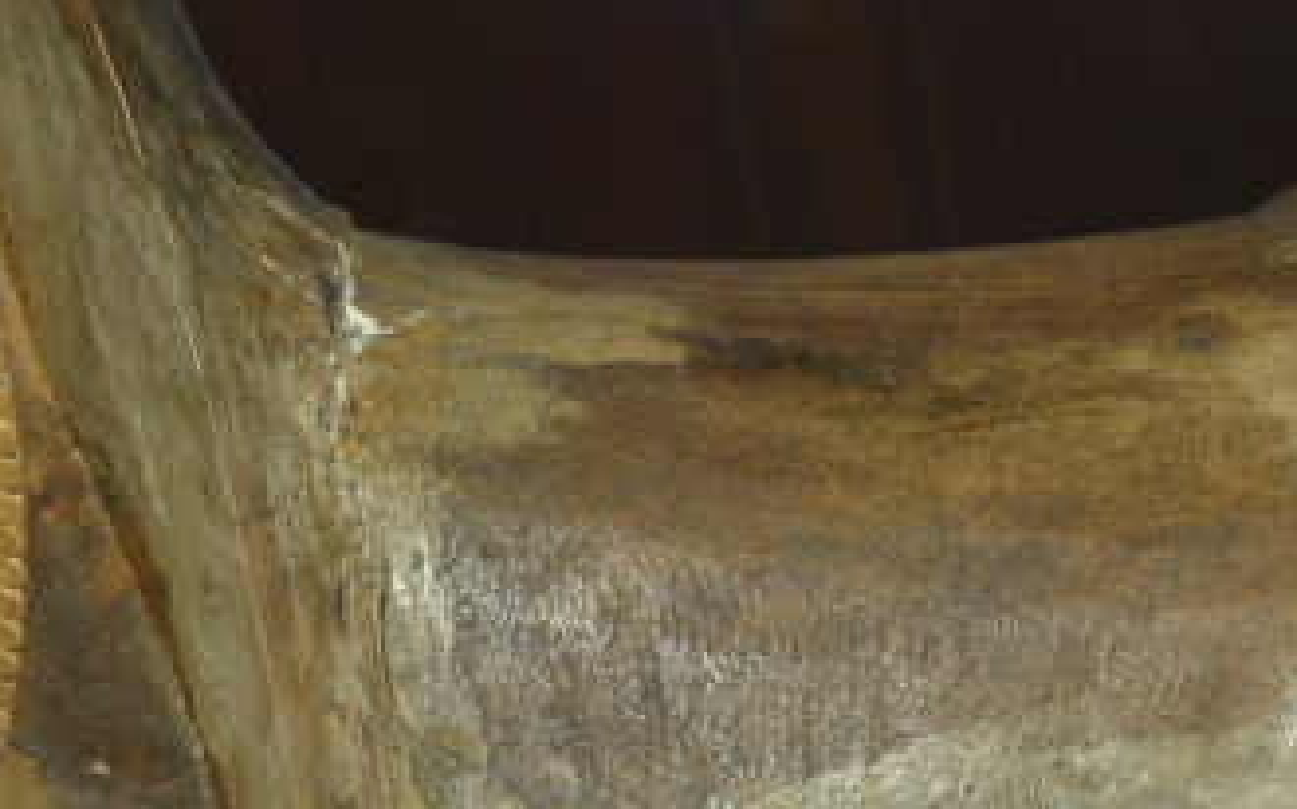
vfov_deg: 11.5
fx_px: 4028
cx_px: 928
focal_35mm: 114
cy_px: 579
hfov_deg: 18.2
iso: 400
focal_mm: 24
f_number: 4
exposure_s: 1/60
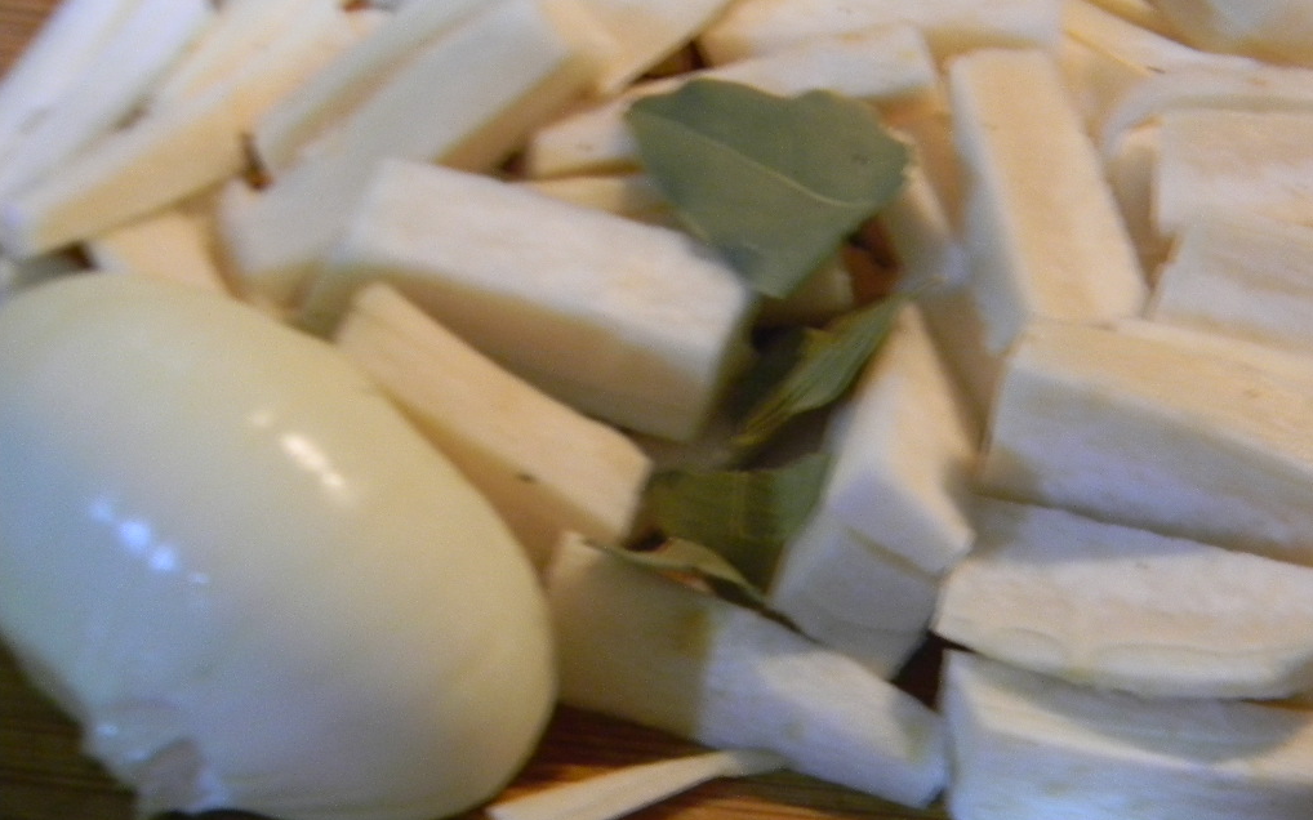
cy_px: 351
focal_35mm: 112
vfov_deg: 11.7
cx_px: 655
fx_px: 4007
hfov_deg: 18.6
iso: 400
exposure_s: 1/6.9
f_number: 4.7
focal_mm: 19
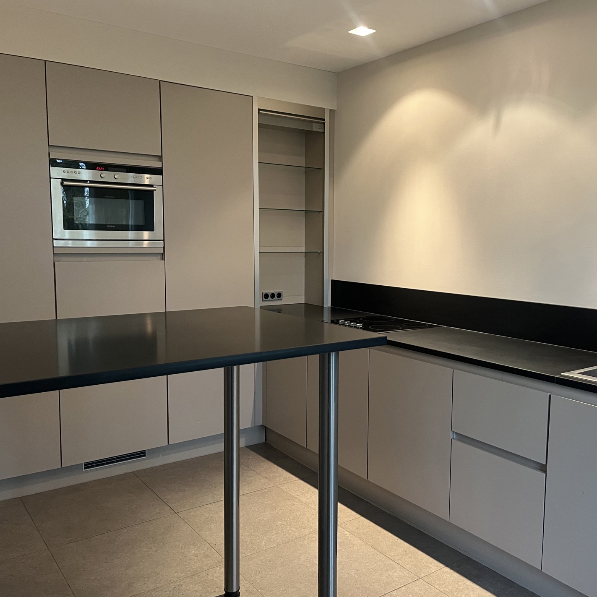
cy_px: 297
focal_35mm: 31
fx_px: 605
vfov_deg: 52.5
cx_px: 359
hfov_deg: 52.2
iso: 250
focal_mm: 5.1
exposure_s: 1/50
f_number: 1.6
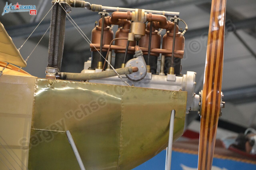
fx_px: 1760
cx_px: 128
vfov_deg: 5.6
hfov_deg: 8.3
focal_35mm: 248
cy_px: 85
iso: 2800
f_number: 5
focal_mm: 165
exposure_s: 1/60
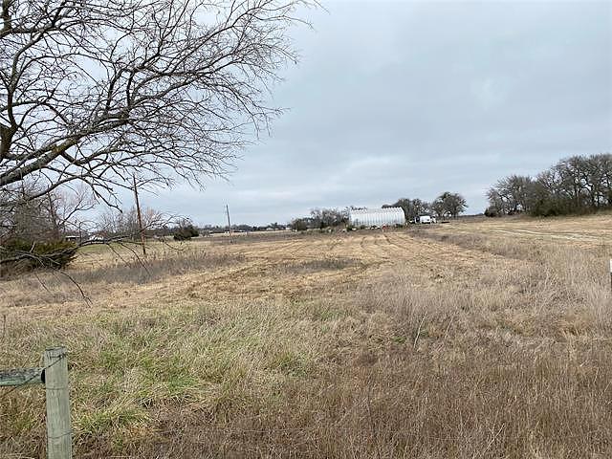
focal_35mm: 26
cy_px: 230
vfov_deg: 53.1
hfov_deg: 67.3
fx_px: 460
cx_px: 306
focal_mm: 4.25
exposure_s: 1/2070
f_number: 1.8
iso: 32
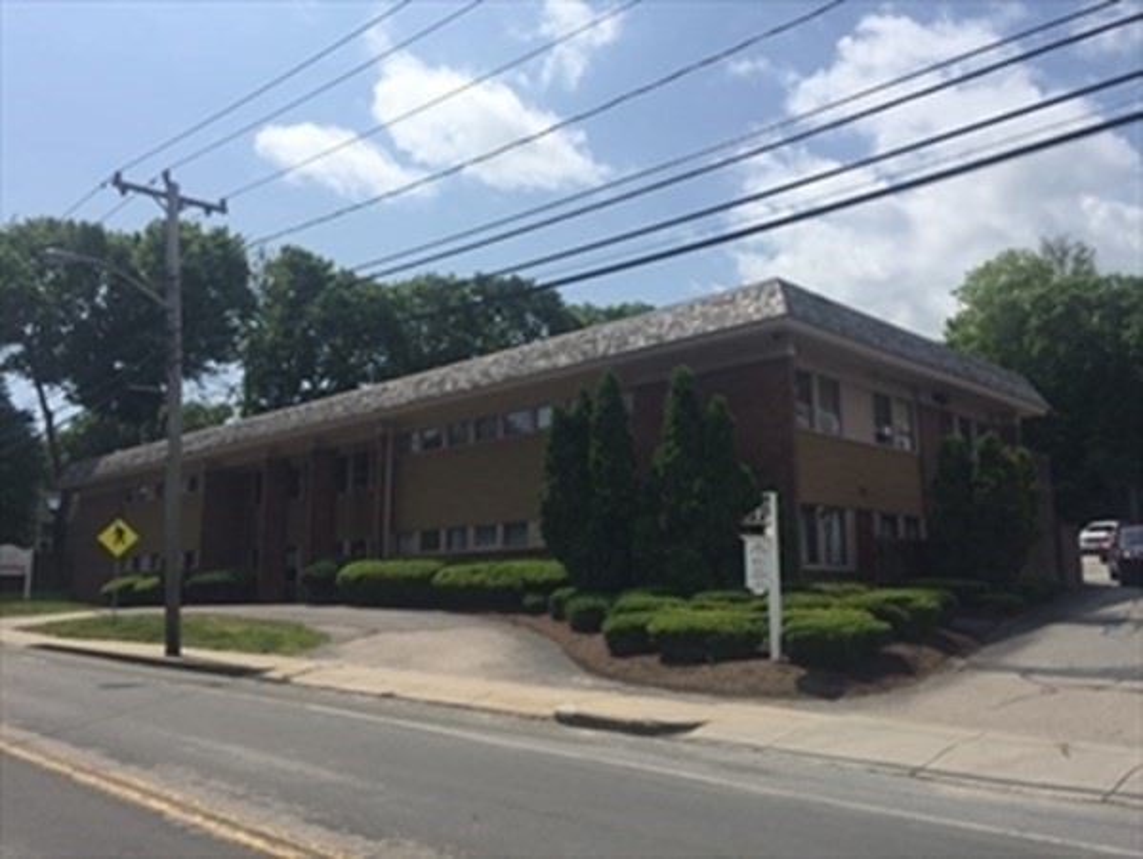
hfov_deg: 61.6
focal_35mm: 29
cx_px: 572
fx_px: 958
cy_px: 430
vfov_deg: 48.3
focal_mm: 4.15
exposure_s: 1/3300
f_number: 2.2
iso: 32
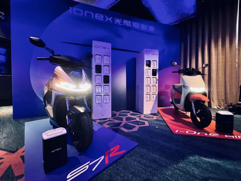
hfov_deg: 106.2
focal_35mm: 13
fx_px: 91
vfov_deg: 89.9
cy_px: 90
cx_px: 120
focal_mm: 1.57
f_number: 1.8
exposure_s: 1/52
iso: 1000
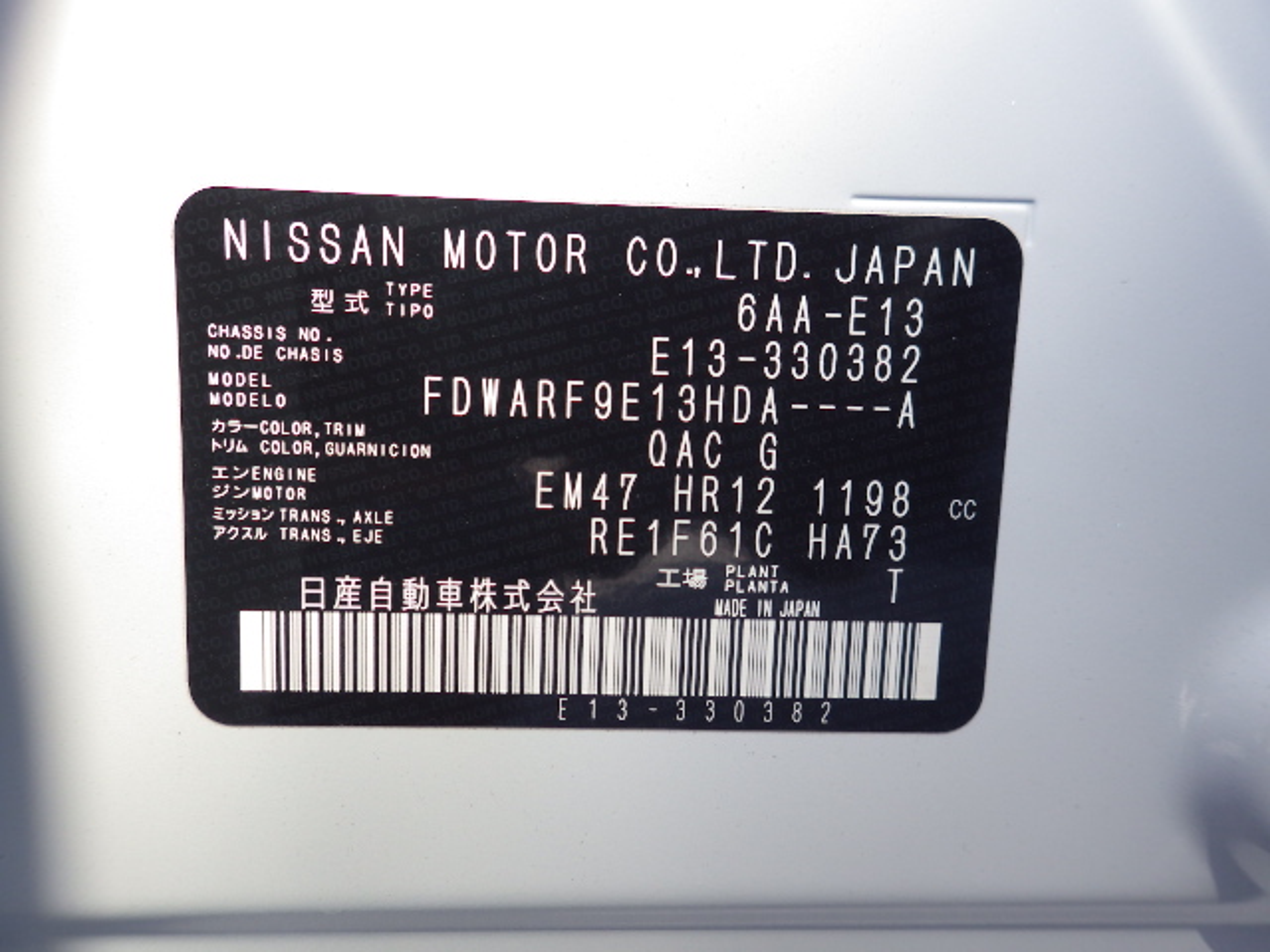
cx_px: 635
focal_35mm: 25
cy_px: 476
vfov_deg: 54.9
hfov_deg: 69.4
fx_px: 917
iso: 125
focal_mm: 4.5
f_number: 2
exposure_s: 1/400
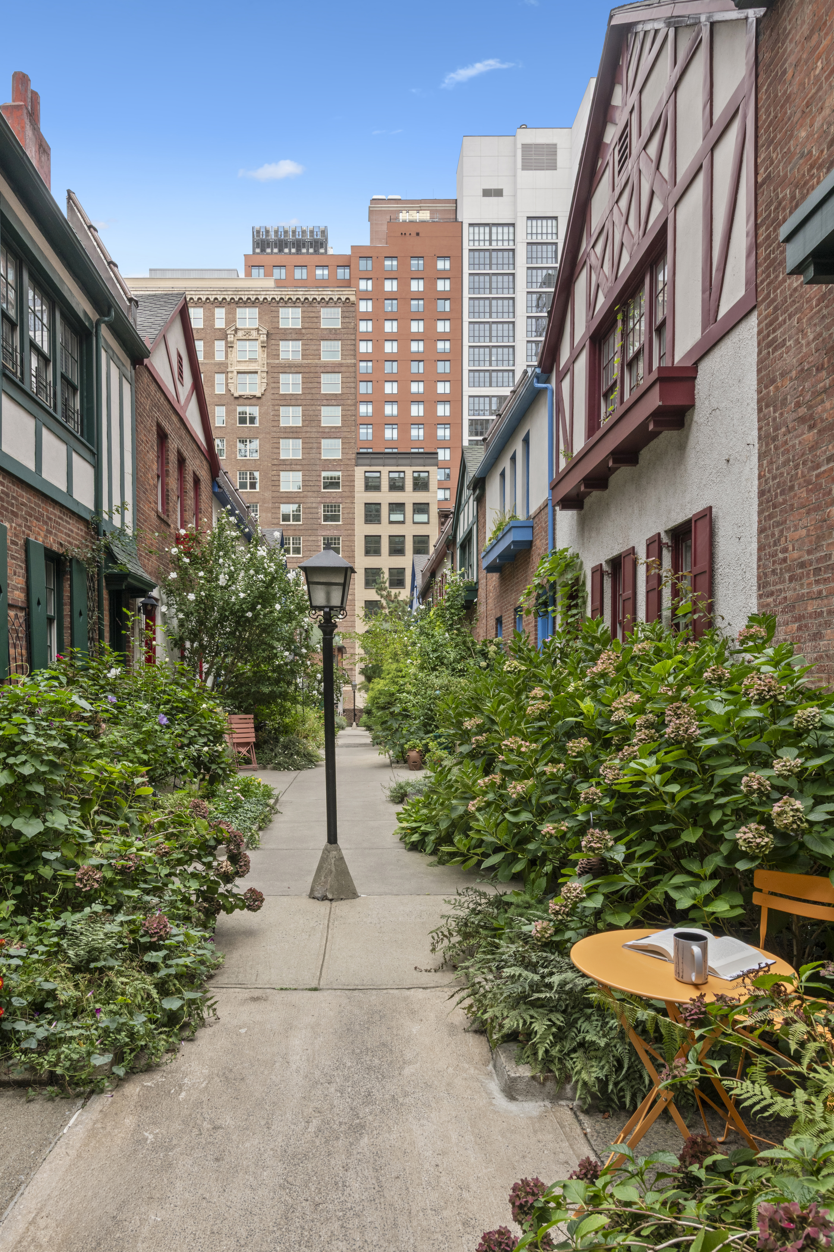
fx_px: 799
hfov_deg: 55.0
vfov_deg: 75.8
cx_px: 367
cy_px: 700
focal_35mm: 23
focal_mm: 19
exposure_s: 1/60
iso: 160
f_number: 13
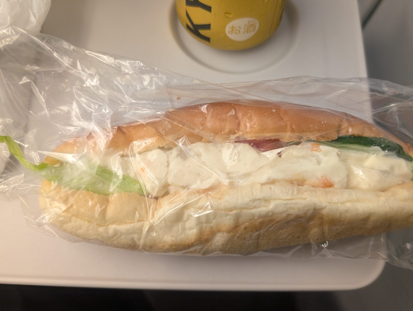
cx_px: 229
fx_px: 358
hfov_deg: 59.7
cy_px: 152
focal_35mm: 30
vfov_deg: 46.9
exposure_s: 1/267
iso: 1073
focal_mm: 6.9
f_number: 1.68
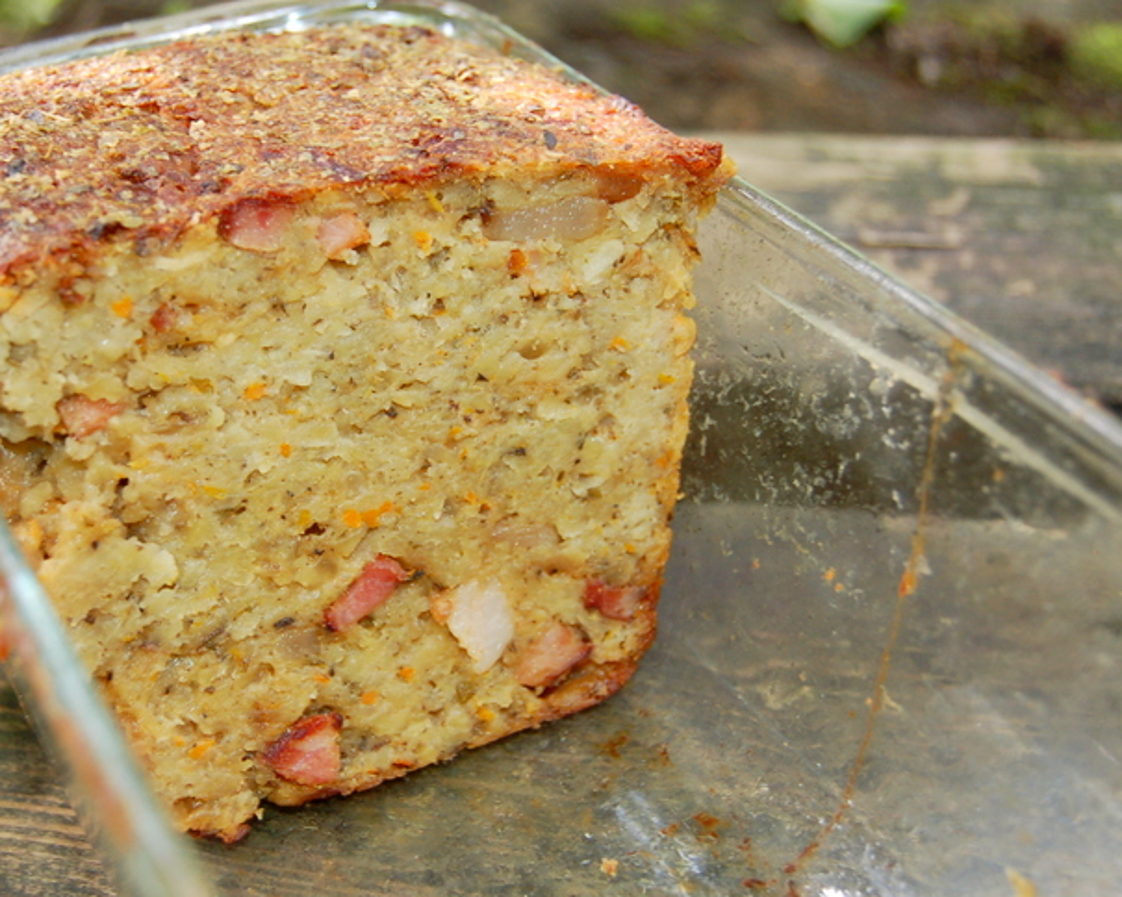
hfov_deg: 28.2
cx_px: 408
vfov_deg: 22.8
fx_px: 2225
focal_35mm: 67
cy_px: 378
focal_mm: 30
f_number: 4.2
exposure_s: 1/60
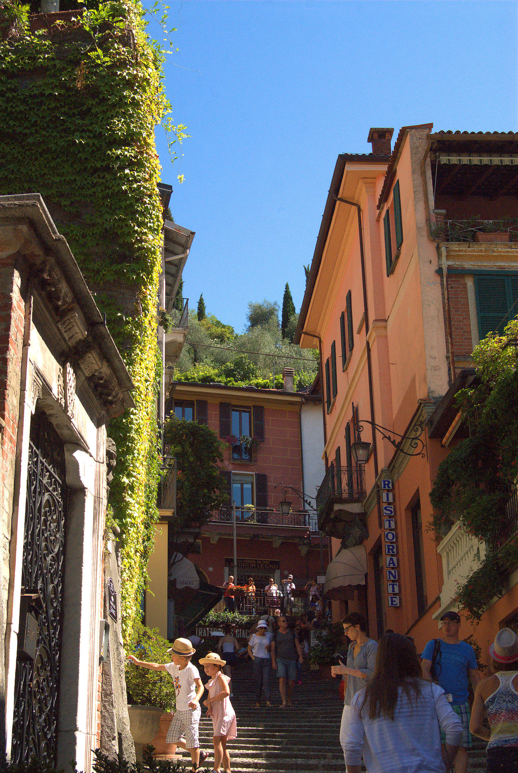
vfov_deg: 35.0
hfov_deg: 23.9
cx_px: 259
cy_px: 386
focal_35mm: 57
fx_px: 1225
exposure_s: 1/640
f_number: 10
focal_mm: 38
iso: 1000
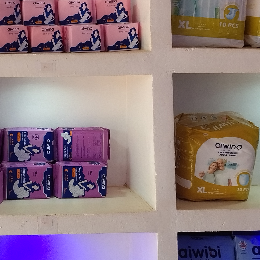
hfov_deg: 22.1
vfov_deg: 22.6
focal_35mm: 76
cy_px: 68
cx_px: 15
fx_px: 646
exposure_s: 1/208
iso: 143
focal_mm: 4.71
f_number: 1.7
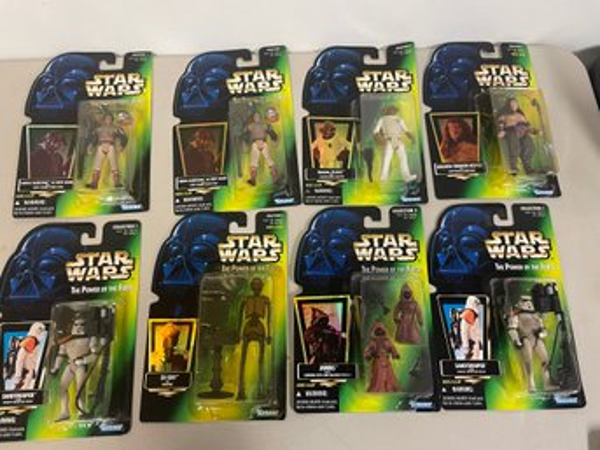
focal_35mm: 26
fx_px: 451
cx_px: 300
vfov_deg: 53.0
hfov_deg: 67.3
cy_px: 225
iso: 160
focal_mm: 4.2
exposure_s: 1/60
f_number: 1.6
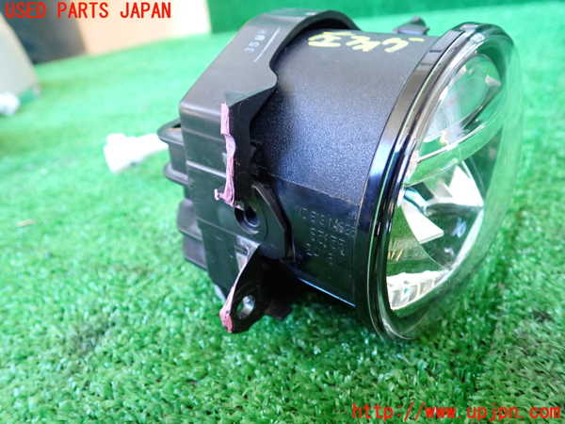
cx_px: 282
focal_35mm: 30
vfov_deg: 46.8
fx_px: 490
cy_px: 212
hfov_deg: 60.0
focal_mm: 5.4
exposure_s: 1/30
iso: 400
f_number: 2.3
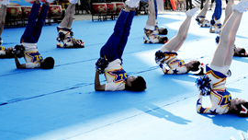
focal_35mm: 84
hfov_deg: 25.1
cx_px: 181
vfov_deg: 14.4
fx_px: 552
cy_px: 39
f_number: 4.2
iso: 800
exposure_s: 1/4000
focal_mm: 46
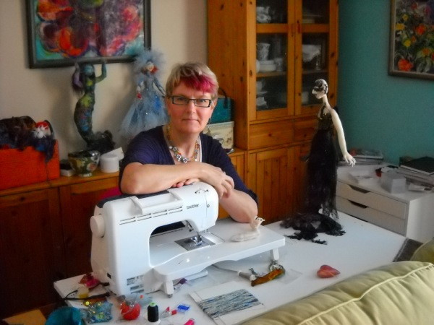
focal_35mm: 41
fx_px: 514
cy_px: 162
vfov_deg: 35.1
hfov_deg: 45.8
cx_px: 217
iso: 800
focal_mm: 6.72
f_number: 3.1
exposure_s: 1/100
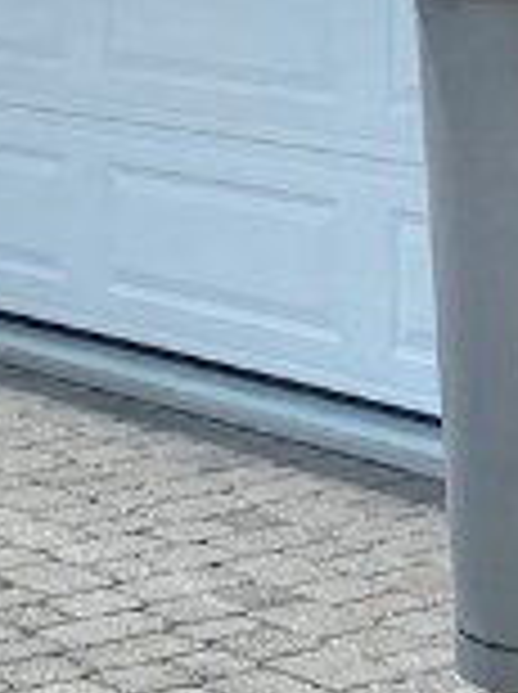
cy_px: -594
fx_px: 3461
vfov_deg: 10.7
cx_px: 216
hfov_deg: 8.6
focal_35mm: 173
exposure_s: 1/2066
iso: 32
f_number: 1.8
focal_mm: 4.25
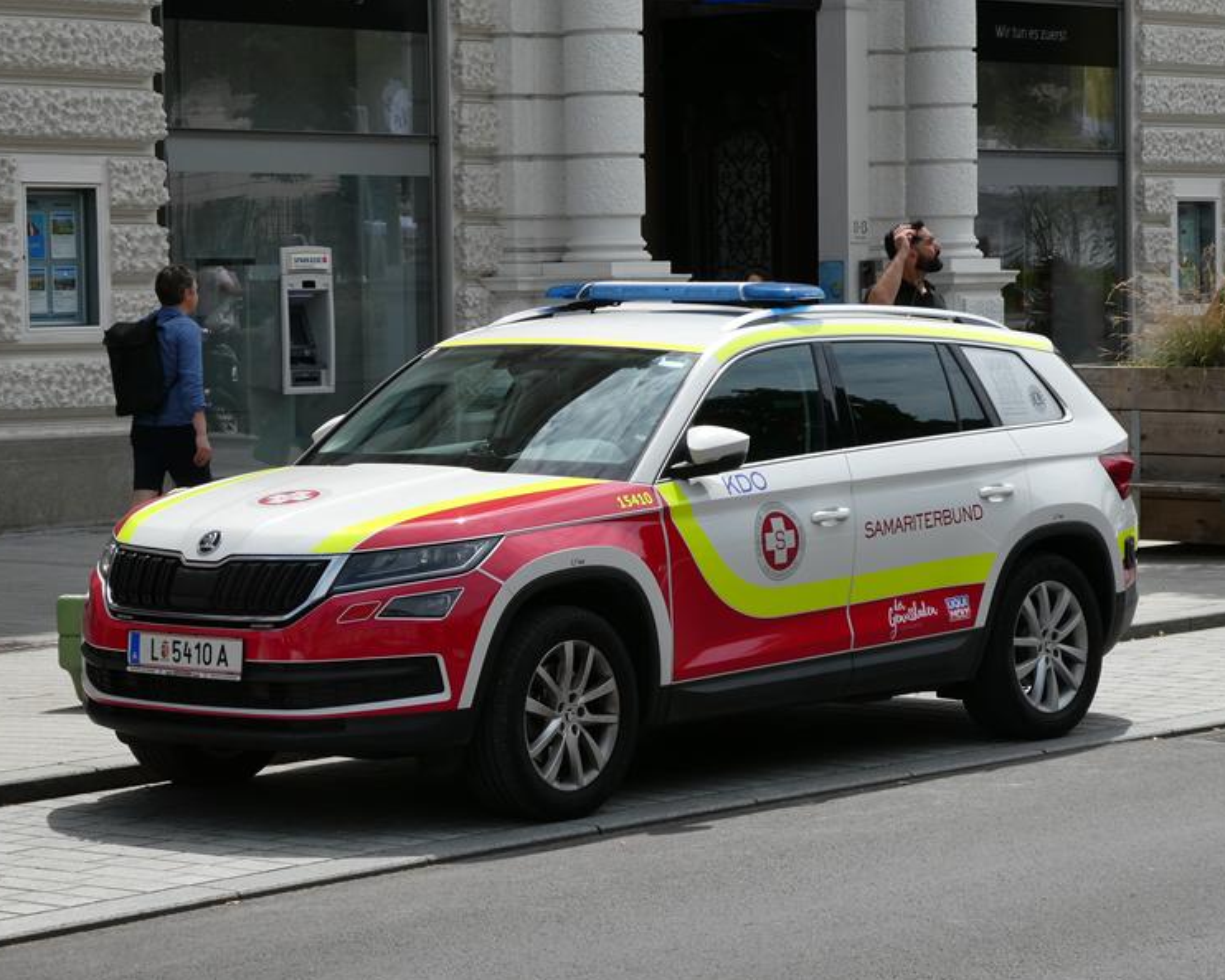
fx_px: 4388
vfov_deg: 12.8
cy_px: 493
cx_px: 586
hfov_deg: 15.9
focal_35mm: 121
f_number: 5.1
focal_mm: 20.6
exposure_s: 1/640
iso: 80
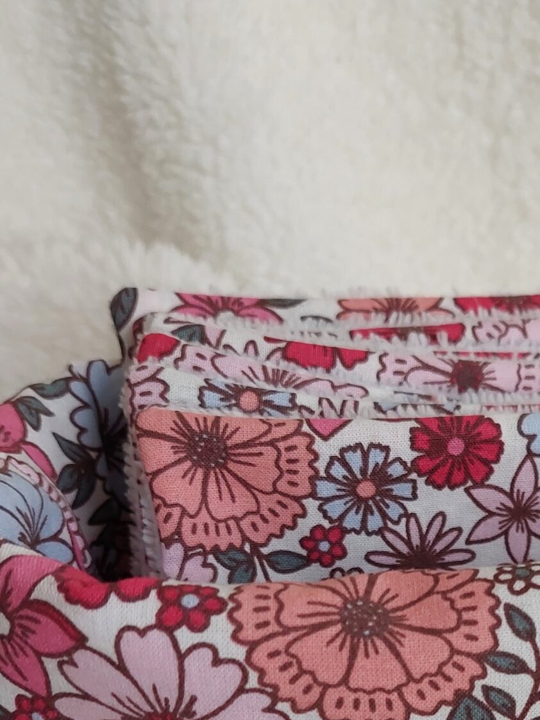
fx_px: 1186
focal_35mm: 57
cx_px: 513
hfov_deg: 24.7
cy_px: 743
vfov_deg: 31.0
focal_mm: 5.23
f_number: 1.8
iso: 80
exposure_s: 1/100
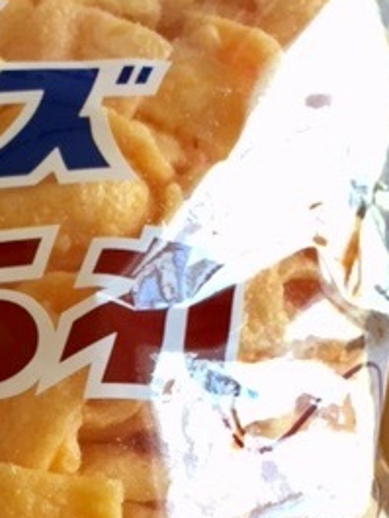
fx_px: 1048
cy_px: 403
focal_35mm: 70
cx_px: -22
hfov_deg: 20.2
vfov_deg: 27.3
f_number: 2.2
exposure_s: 1/30
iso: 64
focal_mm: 4.15
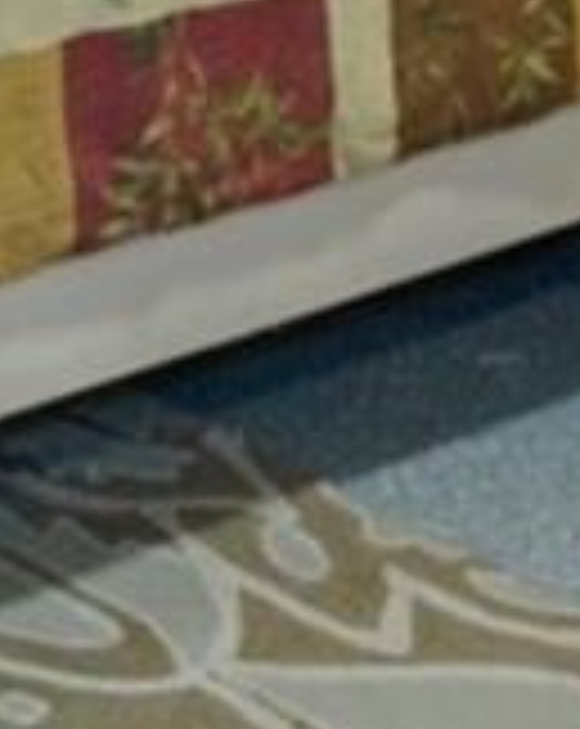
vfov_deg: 10.4
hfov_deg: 9.5
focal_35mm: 158
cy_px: -1094
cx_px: -225
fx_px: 3400
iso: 320
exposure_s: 1/1.25
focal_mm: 17
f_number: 8
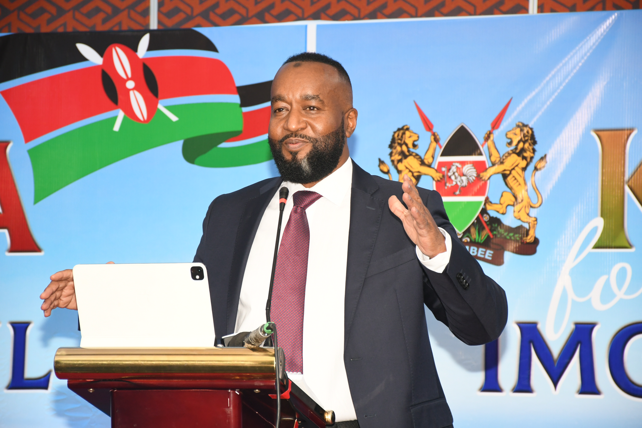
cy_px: 214
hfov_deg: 13.1
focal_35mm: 157
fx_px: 2800
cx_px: 321
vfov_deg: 8.7
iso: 1000
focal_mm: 105
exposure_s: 1/160
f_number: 5.6
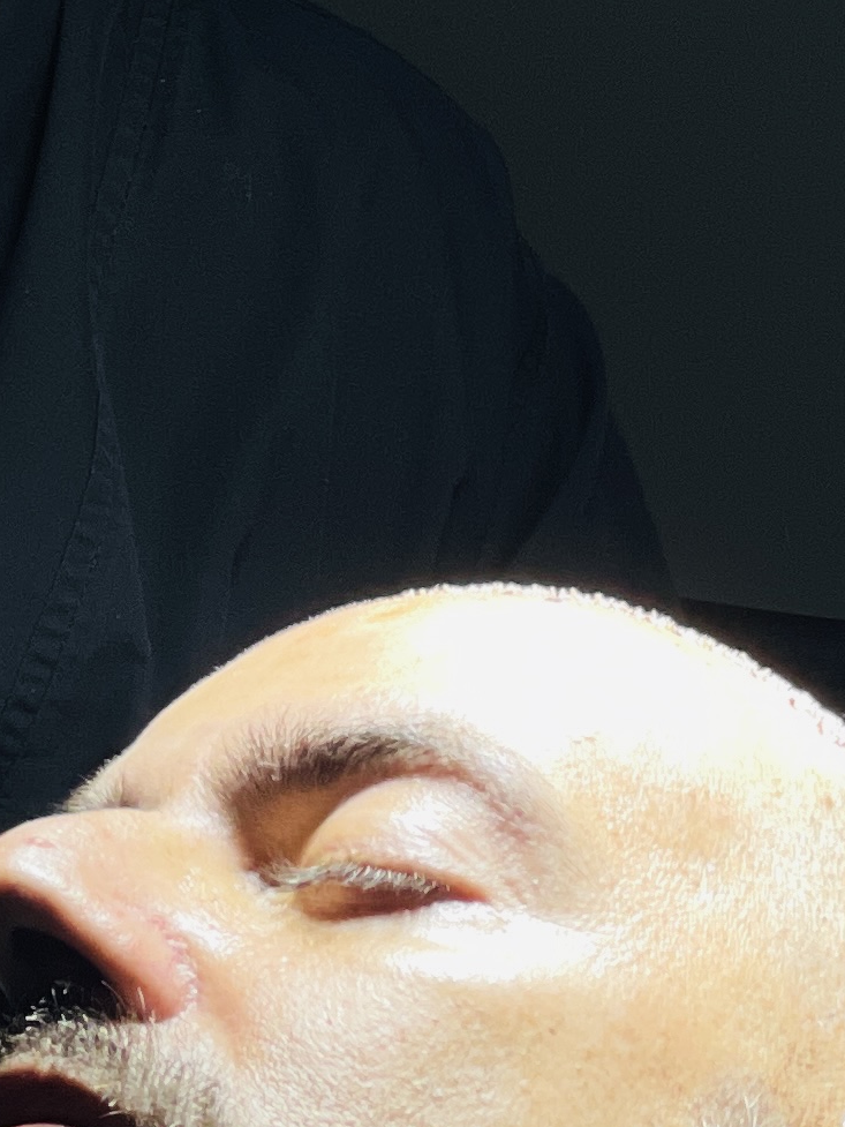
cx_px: 568
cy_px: 257
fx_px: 8591
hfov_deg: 5.6
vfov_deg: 7.5
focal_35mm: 264
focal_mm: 7.5
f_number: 2.2
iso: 100
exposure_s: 1/100
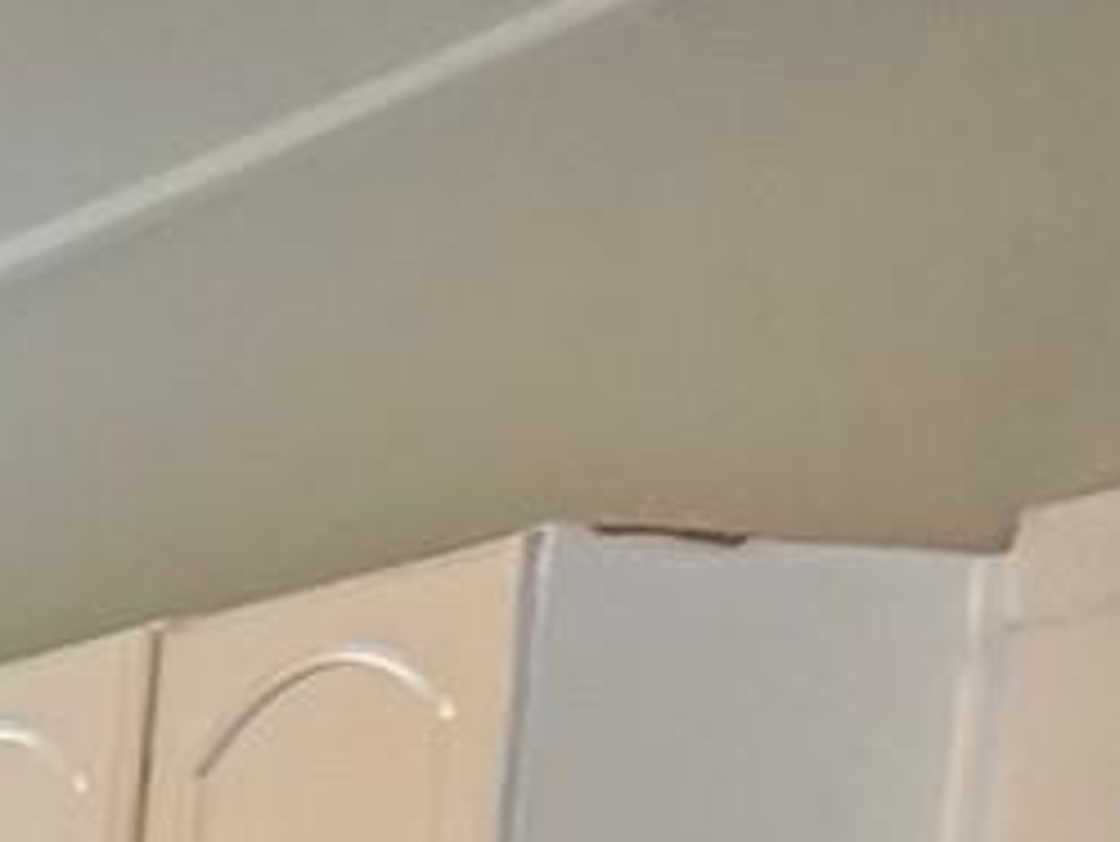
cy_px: 2116
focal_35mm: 154
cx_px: -1808
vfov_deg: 8.7
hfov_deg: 10.5
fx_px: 4985
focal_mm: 6.76
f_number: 1.78
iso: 250
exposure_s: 1/60
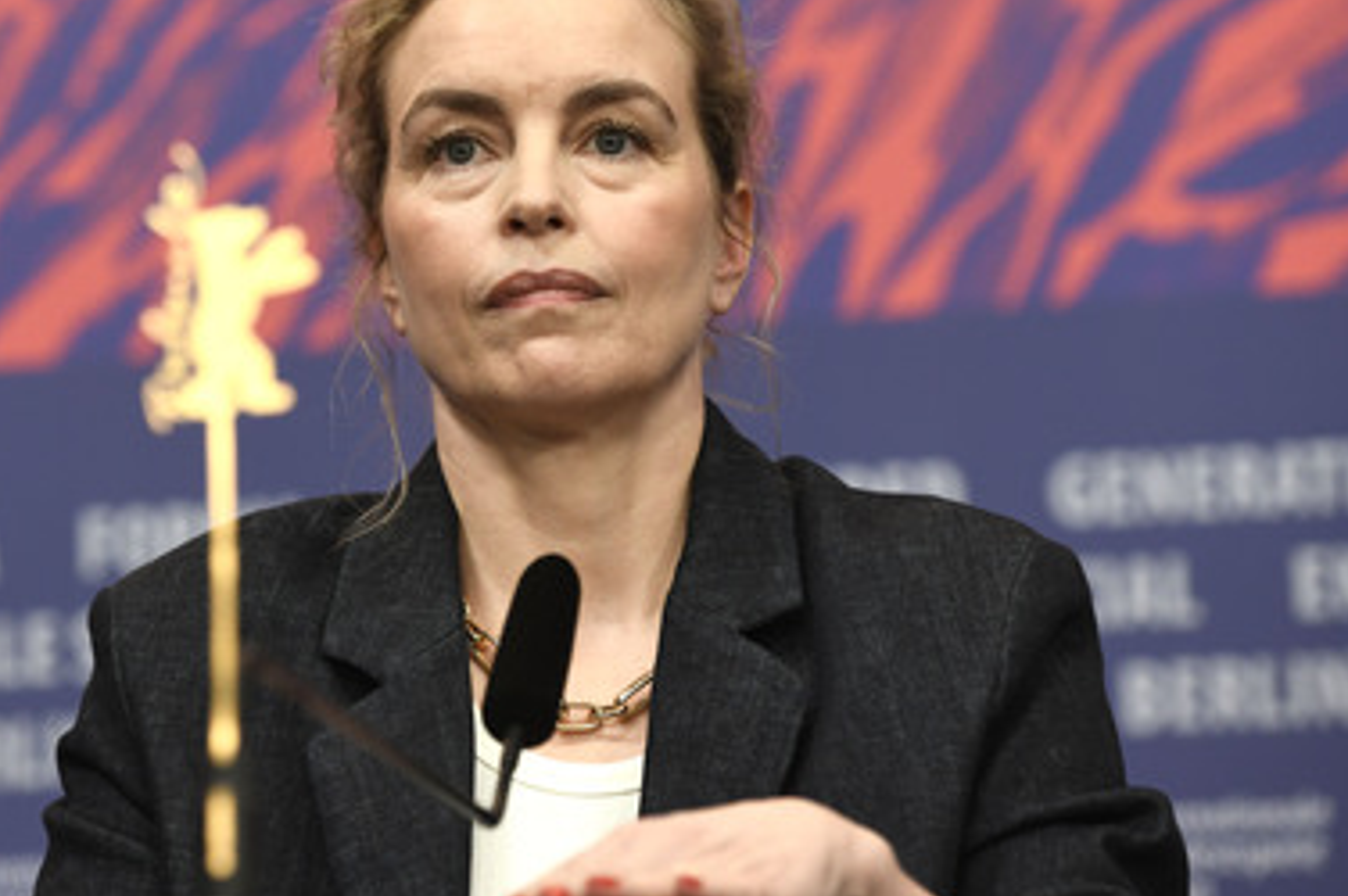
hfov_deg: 14.3
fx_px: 5387
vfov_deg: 9.5
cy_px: 387
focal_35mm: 144
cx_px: 561
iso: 1250
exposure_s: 1/320
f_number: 4
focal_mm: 120
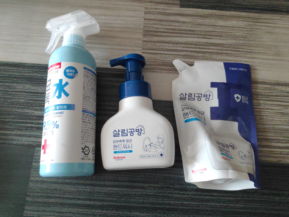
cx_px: 139
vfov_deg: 63.4
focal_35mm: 21
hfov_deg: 79.0
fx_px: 175
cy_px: 109
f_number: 1.9
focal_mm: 3.94
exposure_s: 1/20
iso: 2187
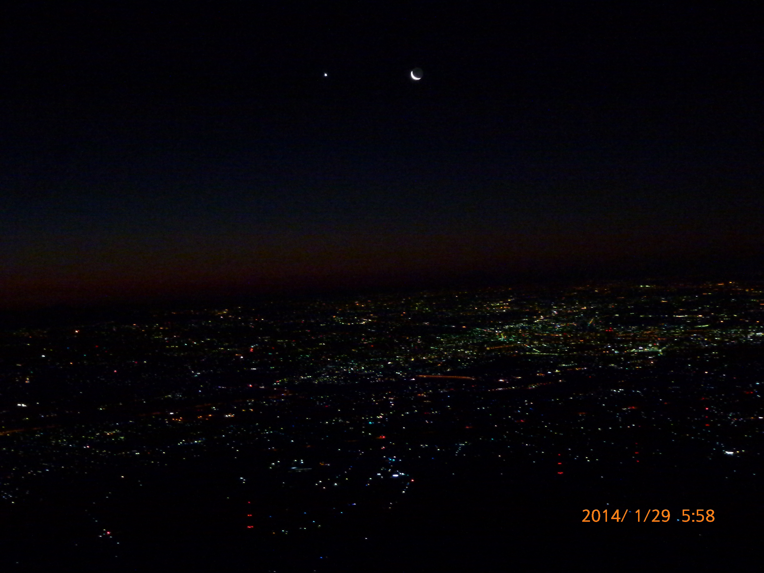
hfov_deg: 41.2
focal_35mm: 46
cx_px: 382
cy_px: 286
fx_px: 1015
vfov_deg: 31.5
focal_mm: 8
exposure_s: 1/4
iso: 800
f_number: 4
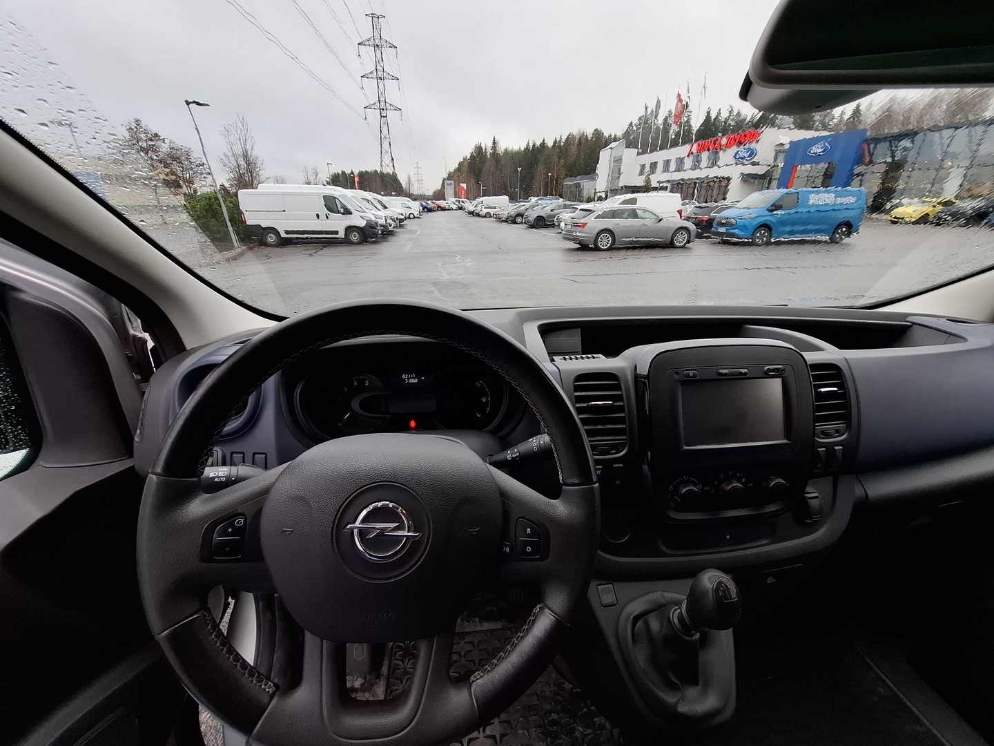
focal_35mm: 13
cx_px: 497
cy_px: 373
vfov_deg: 89.9
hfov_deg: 106.2
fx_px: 373
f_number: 2.2
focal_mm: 1.74
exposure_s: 1/50
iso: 40
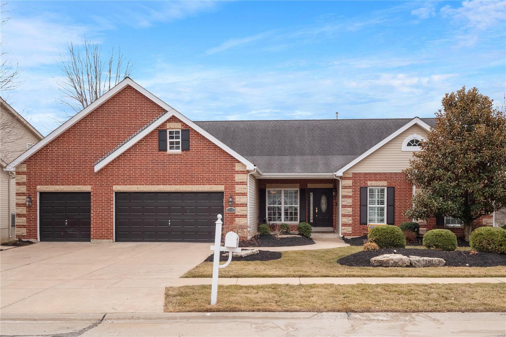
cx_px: 253
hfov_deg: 58.7
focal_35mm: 32
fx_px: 450
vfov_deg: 41.1
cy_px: 168
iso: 400
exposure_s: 1/320
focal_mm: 16
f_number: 8
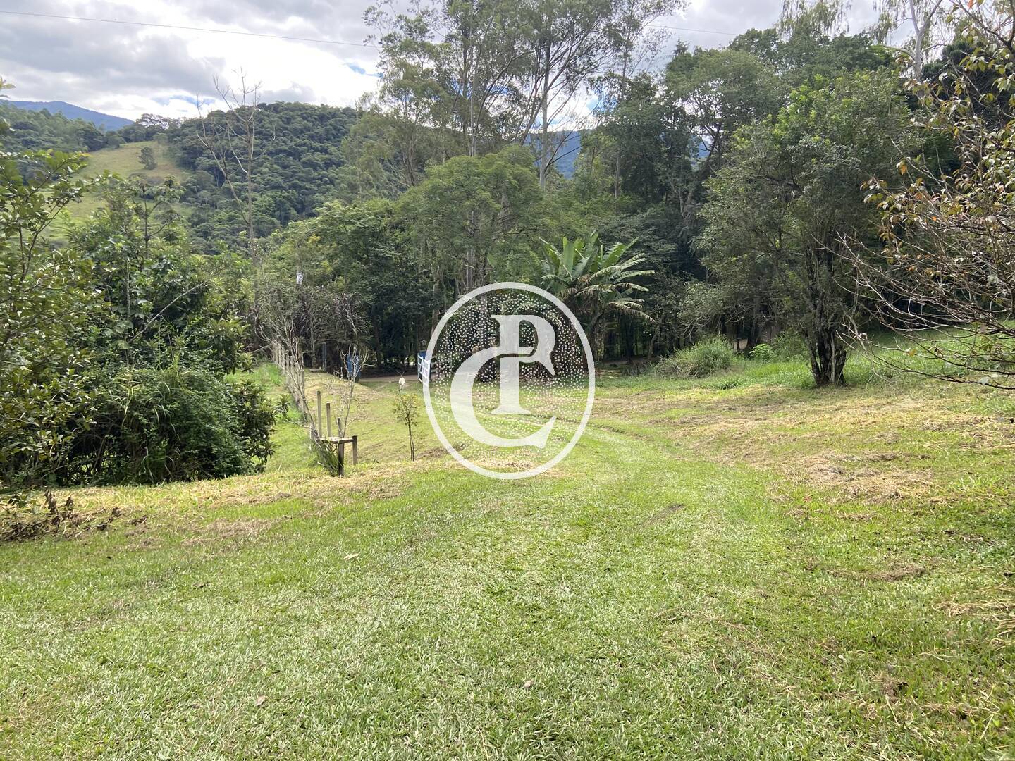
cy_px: 380
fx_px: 762
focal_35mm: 26
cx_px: 508
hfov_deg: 67.3
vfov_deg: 53.1
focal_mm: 4.25
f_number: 1.8
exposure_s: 1/573
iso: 32
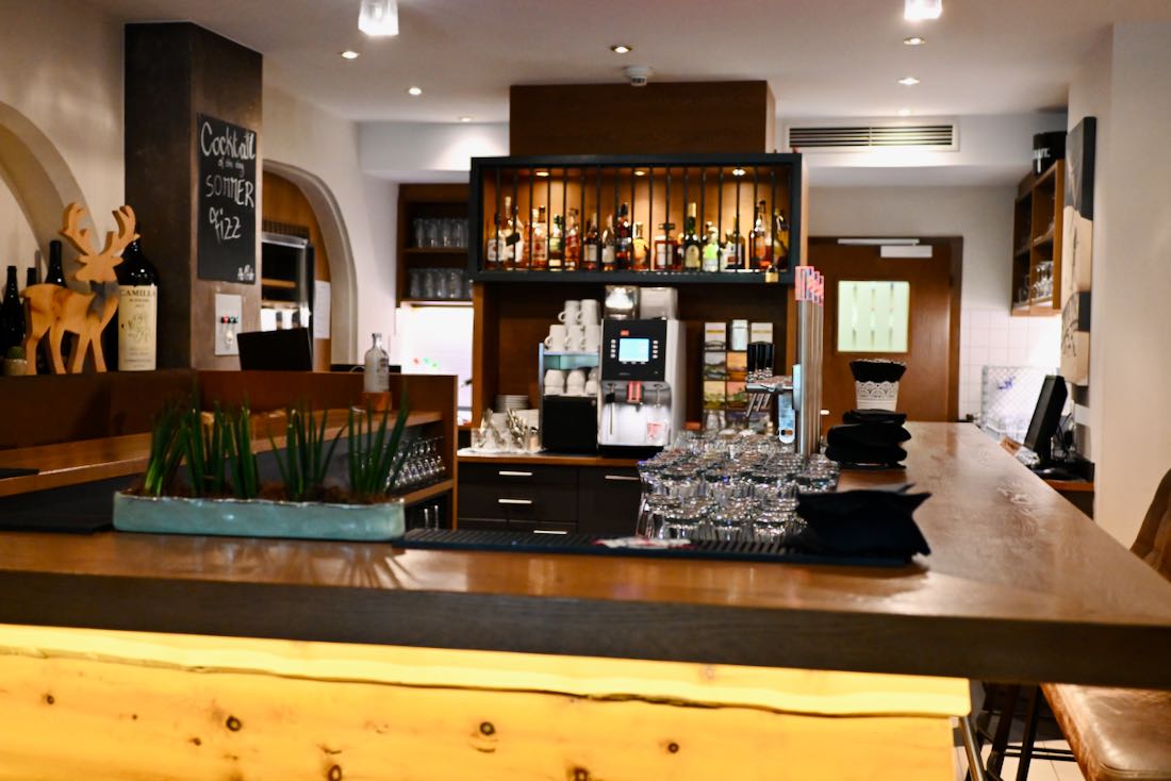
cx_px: 586
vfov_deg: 31.9
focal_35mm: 42
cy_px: 390
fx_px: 1366
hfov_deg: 46.4
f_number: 2.8
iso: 2800
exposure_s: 1/125
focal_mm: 28
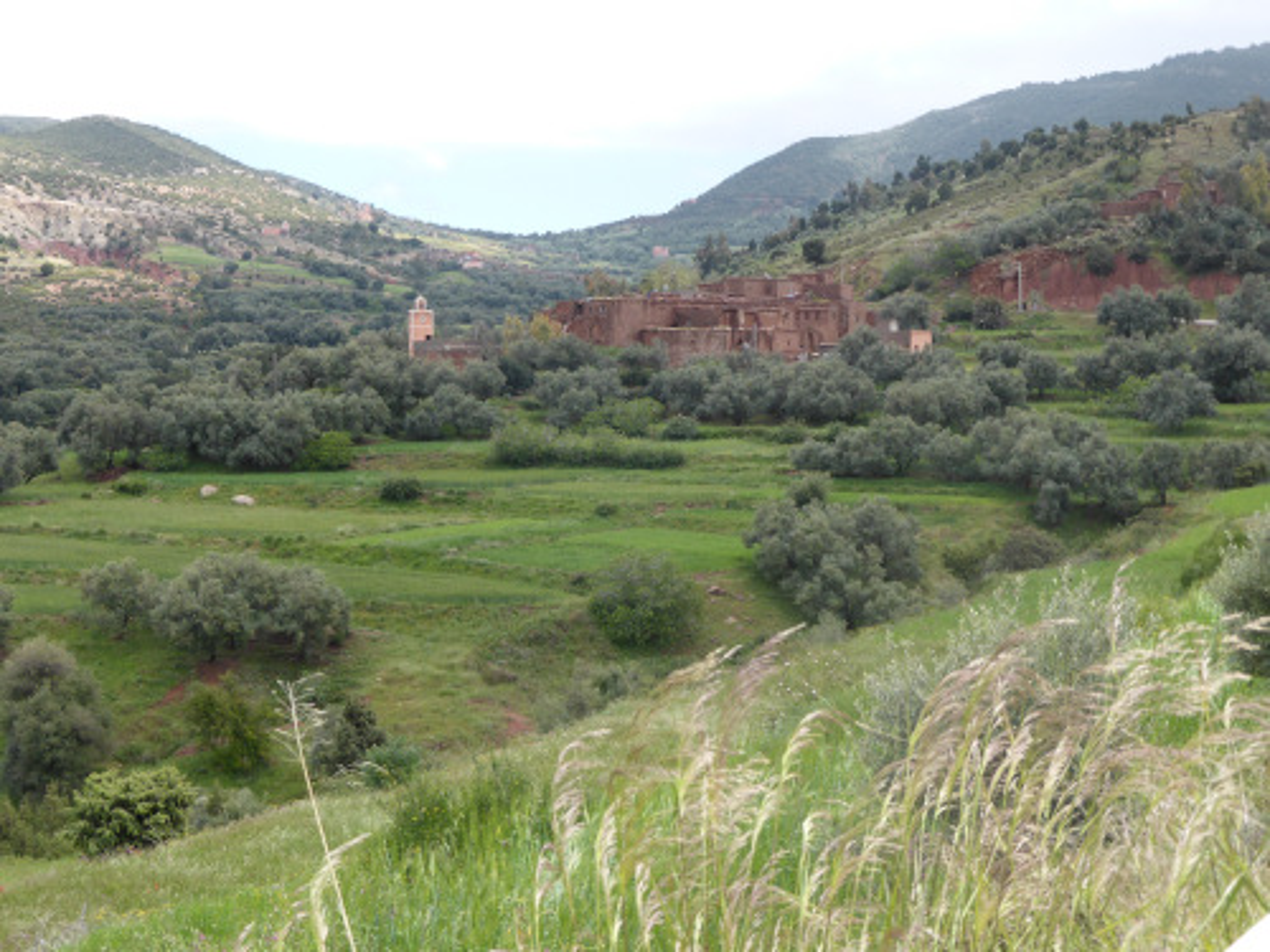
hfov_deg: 33.8
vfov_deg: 25.7
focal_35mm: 57
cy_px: 476
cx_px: 635
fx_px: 2091
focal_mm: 9.7
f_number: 4.6
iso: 100
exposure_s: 1/320
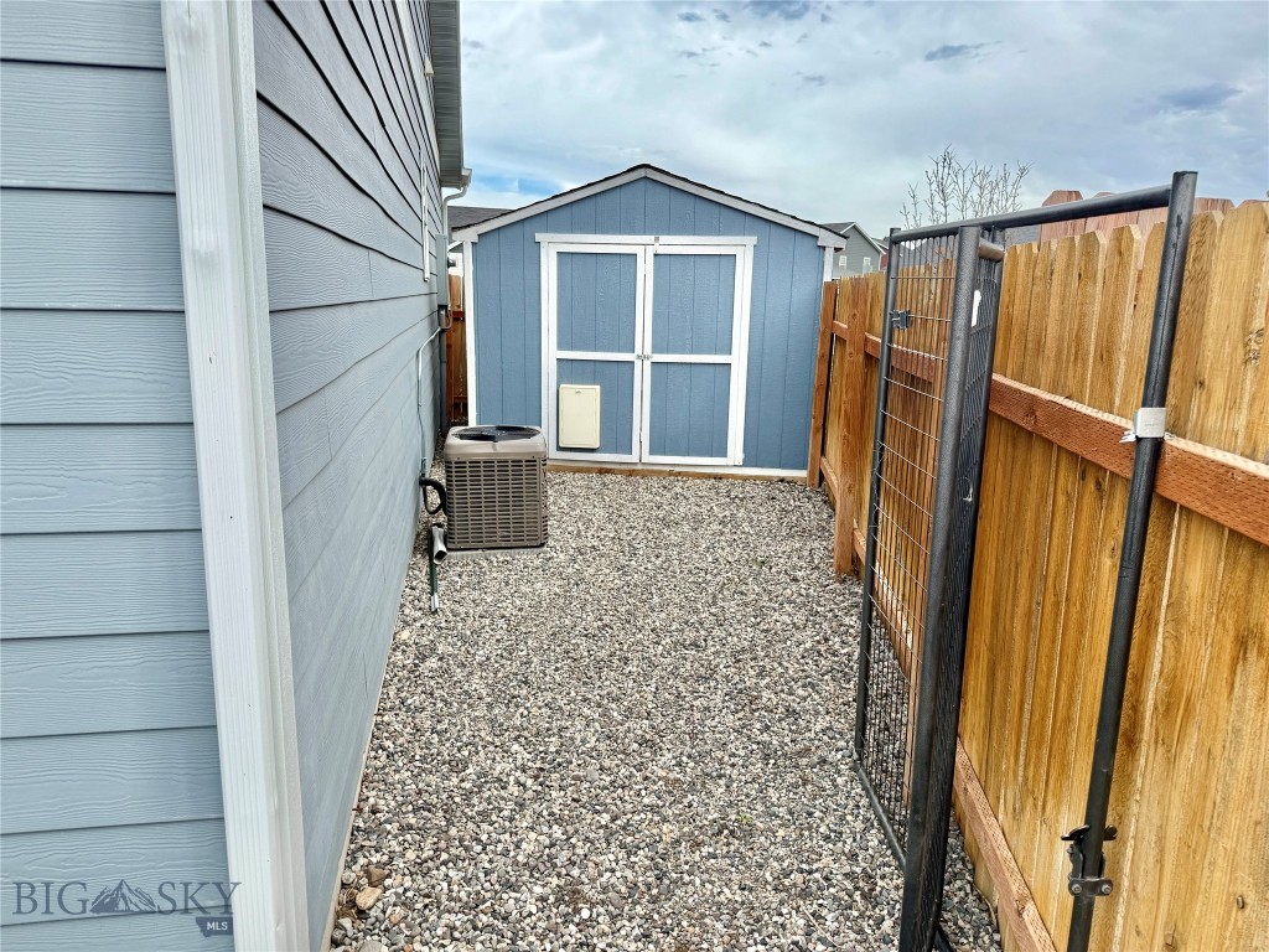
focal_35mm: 24
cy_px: 476
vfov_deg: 56.8
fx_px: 880
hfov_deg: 71.6
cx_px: 634
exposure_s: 1/2299
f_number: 1.78
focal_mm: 6.76
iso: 80
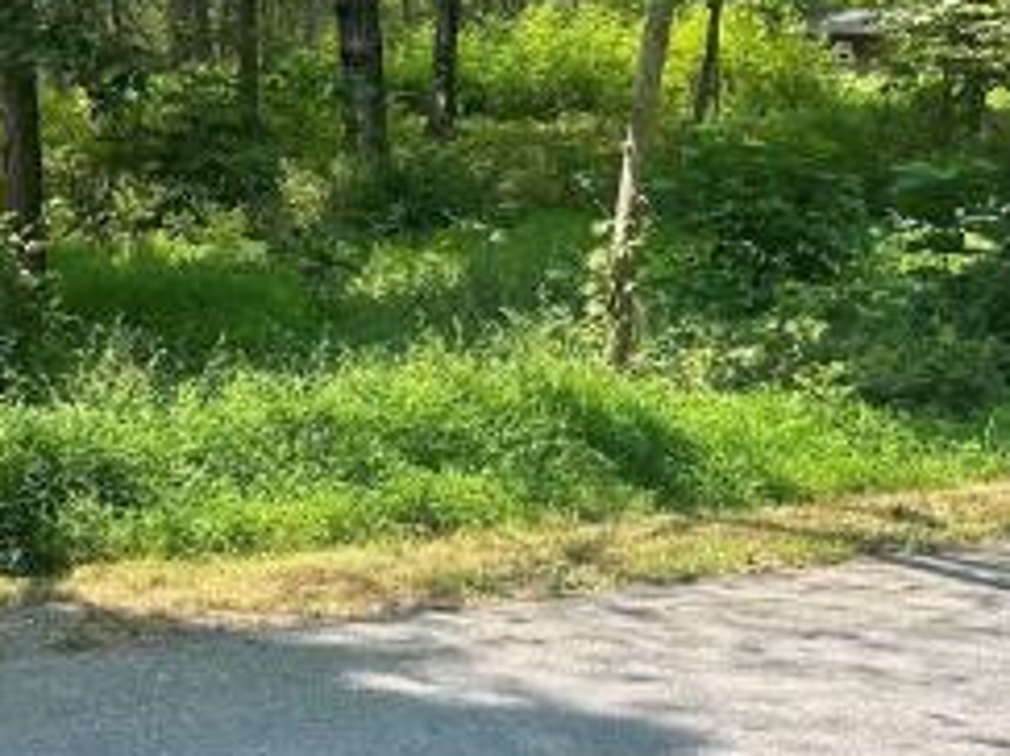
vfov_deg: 18.9
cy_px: 133
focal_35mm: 77
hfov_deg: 24.2
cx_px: 0
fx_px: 2246
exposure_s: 1/723
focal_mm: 5.7
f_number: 1.5
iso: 50
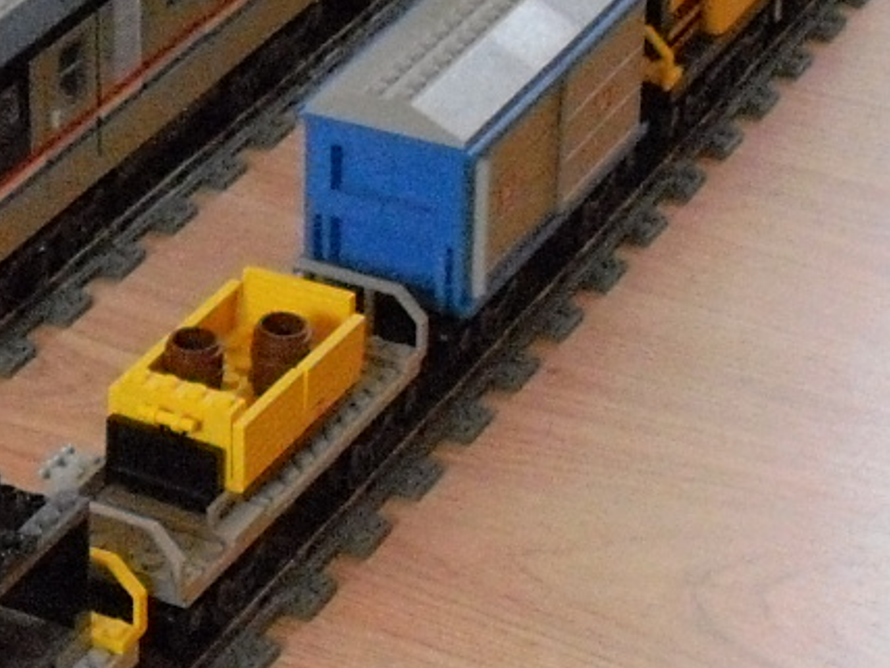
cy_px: 375
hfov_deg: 13.8
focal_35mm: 142
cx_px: 160
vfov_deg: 10.4
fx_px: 3651
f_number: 2.8
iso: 800
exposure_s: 1/60
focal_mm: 6.2
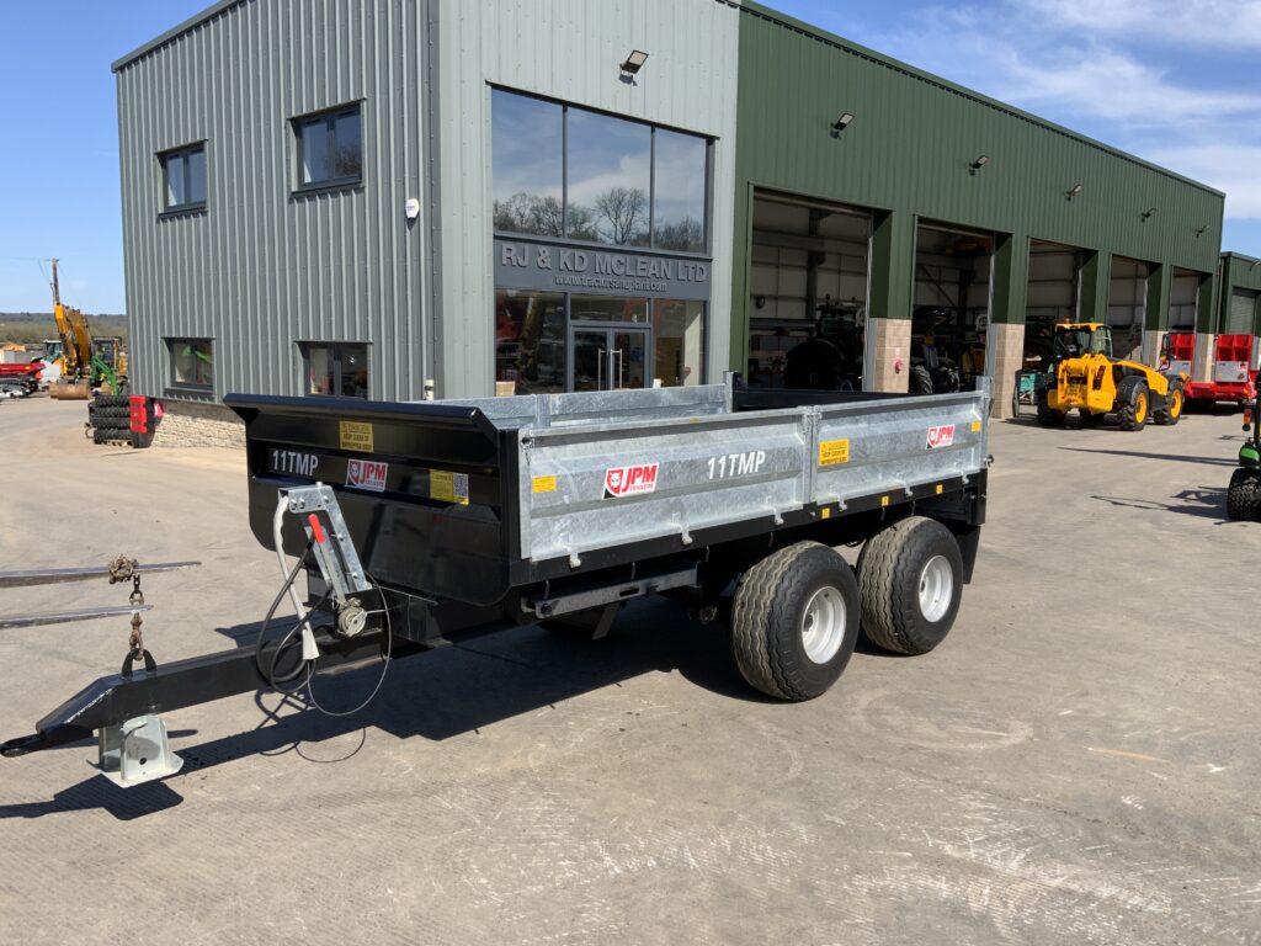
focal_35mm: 29
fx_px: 1056
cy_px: 473
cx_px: 630
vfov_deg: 48.2
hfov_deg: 61.7
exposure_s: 1/1848
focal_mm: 3
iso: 16
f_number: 1.8
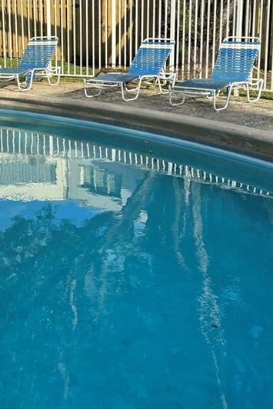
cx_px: 74
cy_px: 121
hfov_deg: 22.1
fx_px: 693
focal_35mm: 61
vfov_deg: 32.5
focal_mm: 5.96
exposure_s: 1/2105
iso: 50
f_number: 1.6
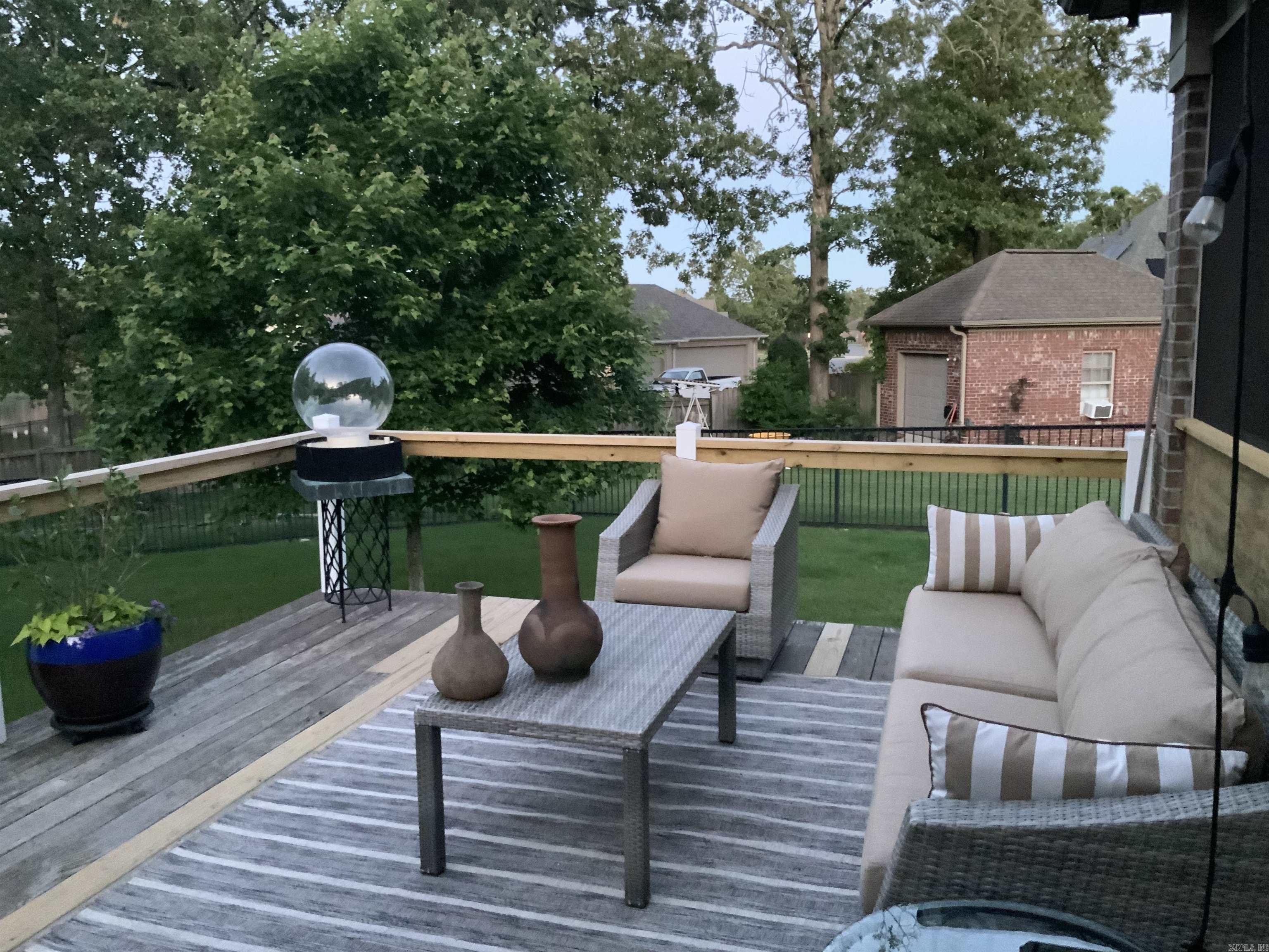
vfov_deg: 48.2
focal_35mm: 29
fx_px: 1063
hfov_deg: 61.7
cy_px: 476
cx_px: 634
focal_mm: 3
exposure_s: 1/30
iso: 500
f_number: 1.8
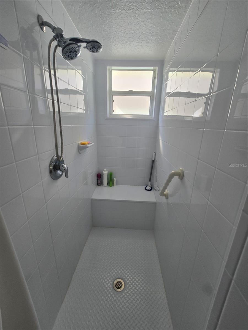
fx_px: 124
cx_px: 124
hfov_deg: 89.9
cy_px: 165
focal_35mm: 13
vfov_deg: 106.2
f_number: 2.2
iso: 64
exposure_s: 1/60
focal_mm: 2.2
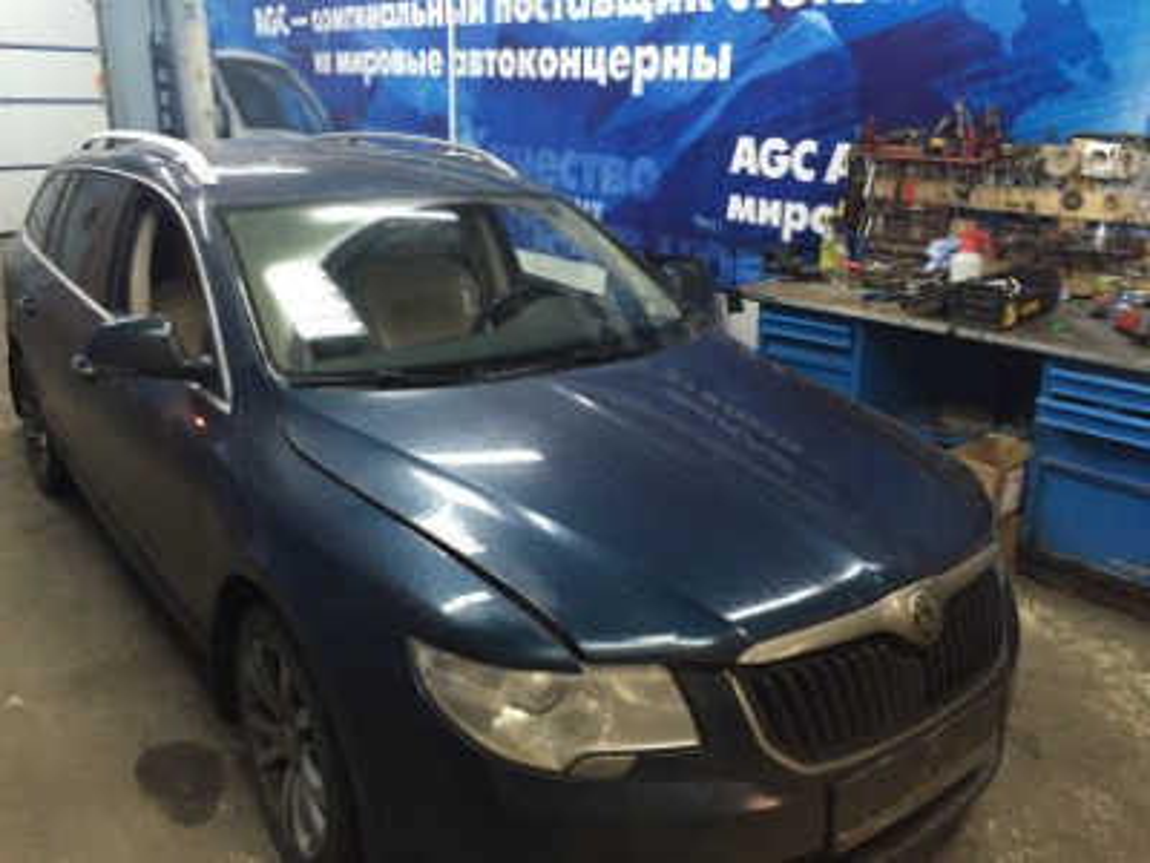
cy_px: 432
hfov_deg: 61.7
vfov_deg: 48.2
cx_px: 575
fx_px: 963
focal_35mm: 29
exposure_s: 1/33
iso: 250
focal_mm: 4.15
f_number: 2.2
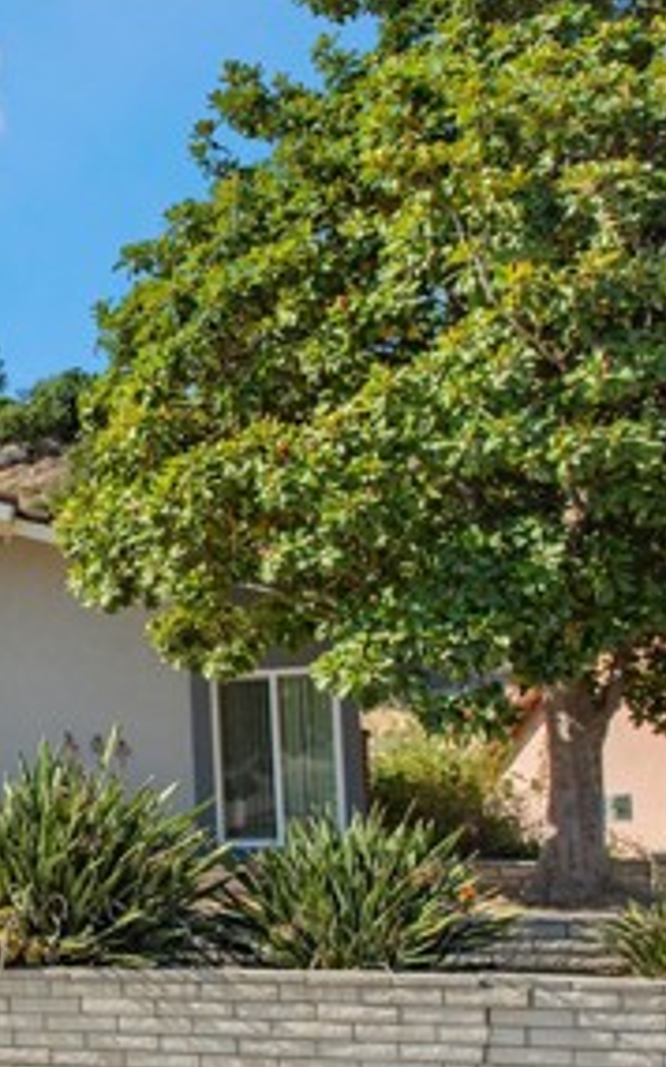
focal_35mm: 48
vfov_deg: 41.0
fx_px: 1395
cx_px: -400
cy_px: 762
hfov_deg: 21.4
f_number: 10
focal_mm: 21
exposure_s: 1/400
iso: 200
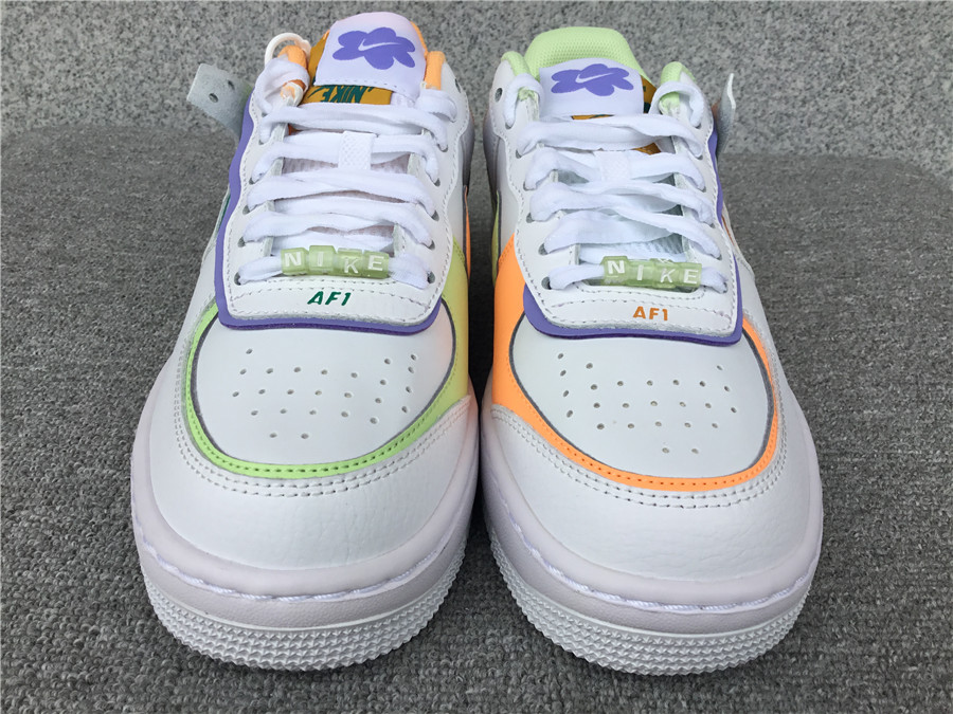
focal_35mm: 31
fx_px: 853
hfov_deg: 58.4
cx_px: 476
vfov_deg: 45.4
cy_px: 357
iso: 25
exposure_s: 1/165
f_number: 2.4
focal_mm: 3.3
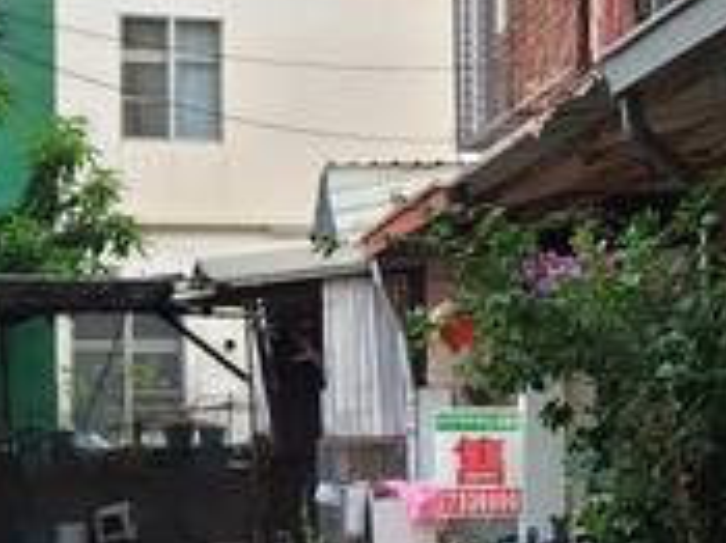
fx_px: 2243
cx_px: 436
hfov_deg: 18.4
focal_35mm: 107
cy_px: 315
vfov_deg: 13.8
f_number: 2.4
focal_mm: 6
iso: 200
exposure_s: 1/30
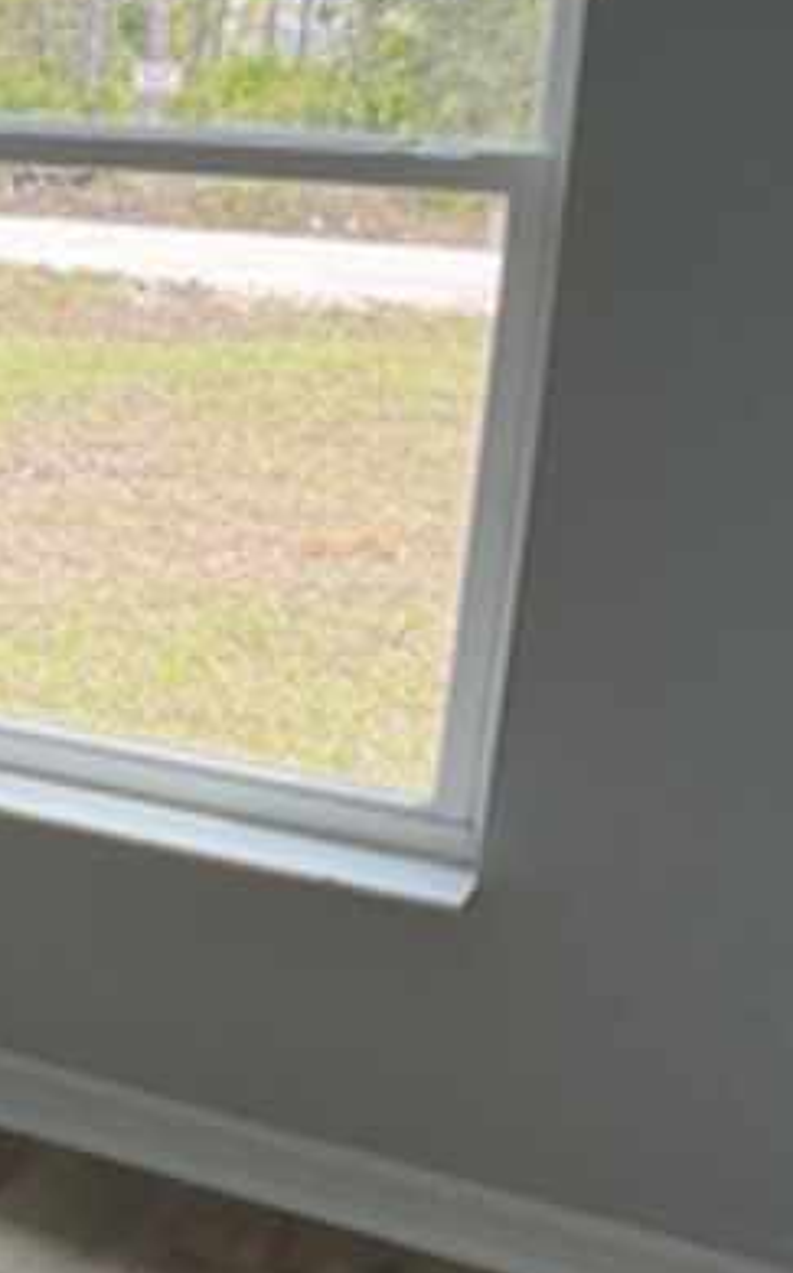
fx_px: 3500
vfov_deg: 20.6
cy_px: 526
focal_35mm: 101
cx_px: -848
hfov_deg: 11.5
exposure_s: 1/139
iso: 16
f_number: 1.8
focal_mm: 3
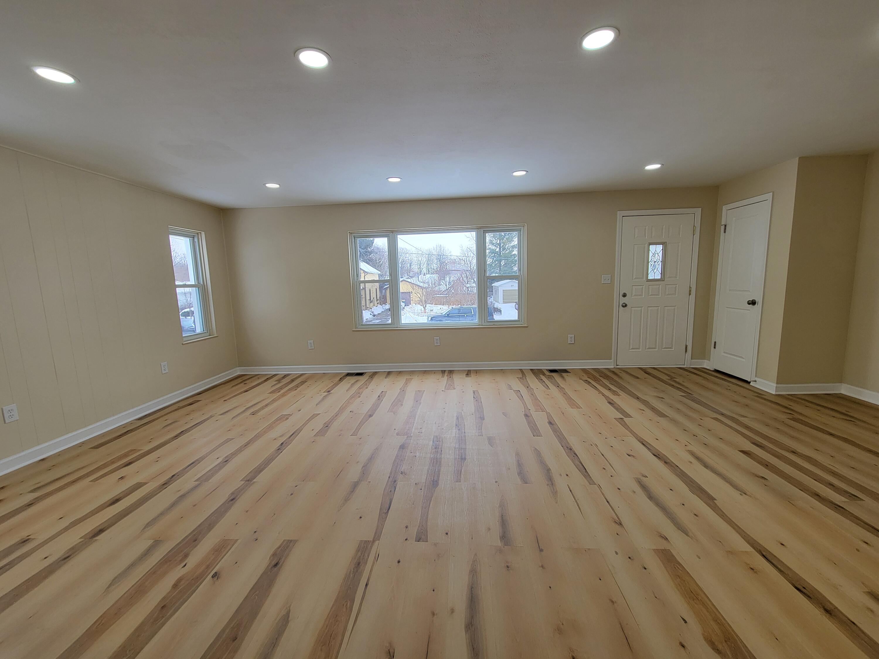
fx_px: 330
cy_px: 330
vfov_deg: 89.9
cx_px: 440
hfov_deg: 106.2
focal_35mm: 13
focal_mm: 2.2
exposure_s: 1/132
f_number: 2.2
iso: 50
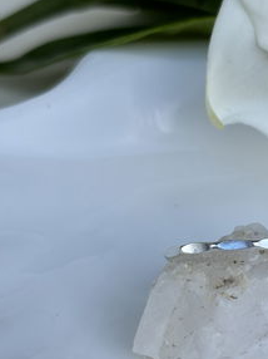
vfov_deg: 20.2
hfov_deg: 15.0
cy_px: 199
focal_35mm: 97
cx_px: 244
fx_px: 1003
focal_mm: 5.96
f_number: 1.6
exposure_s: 1/1103
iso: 32
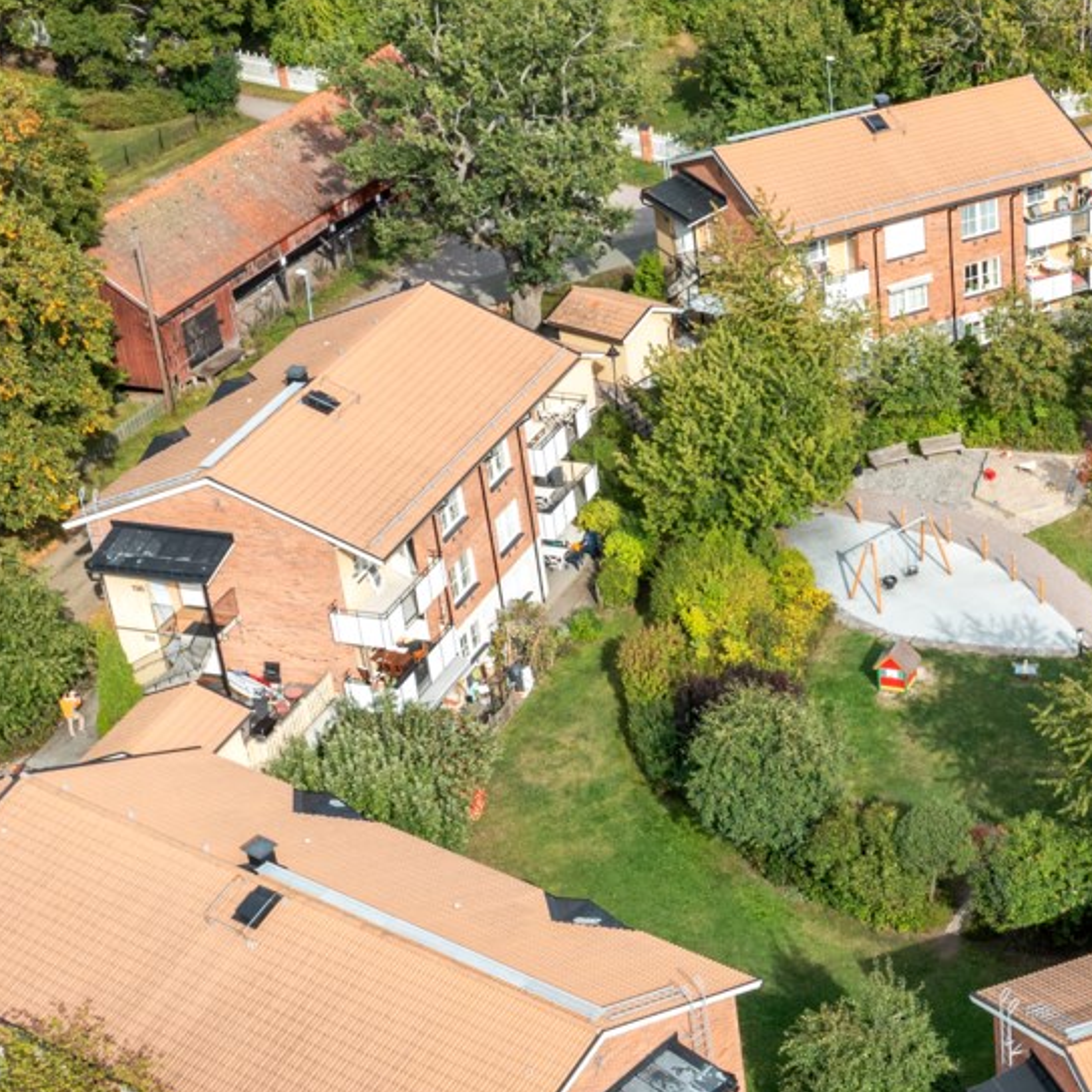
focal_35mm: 71
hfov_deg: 23.0
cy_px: 718
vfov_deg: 24.2
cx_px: 1171
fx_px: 2534
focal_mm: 10.26
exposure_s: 1/500
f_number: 5.6
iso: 100
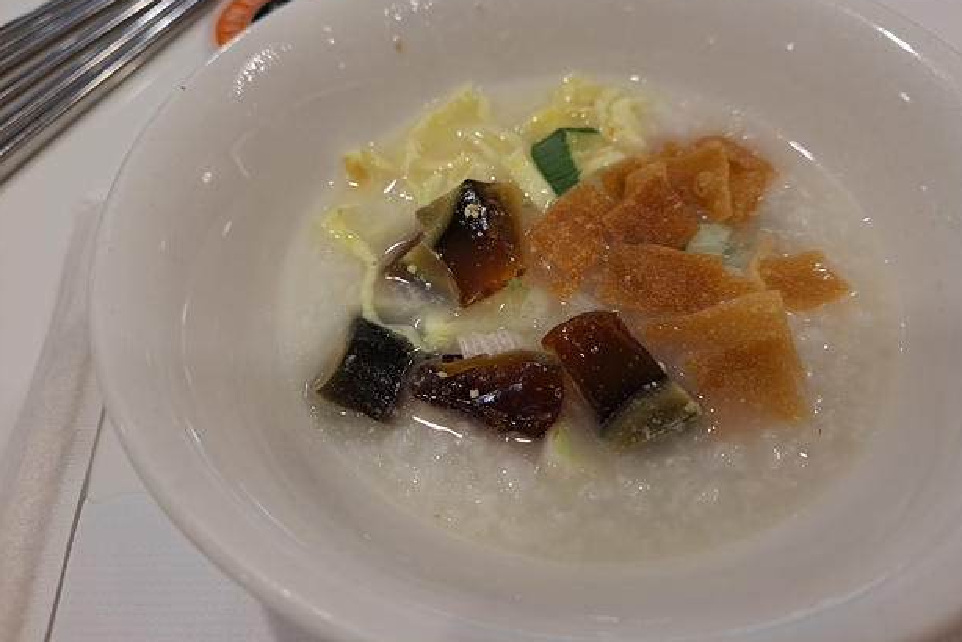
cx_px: 497
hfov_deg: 69.3
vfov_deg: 49.5
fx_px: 695
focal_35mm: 26
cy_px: 279
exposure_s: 1/60
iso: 100
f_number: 1.8
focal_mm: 5.23
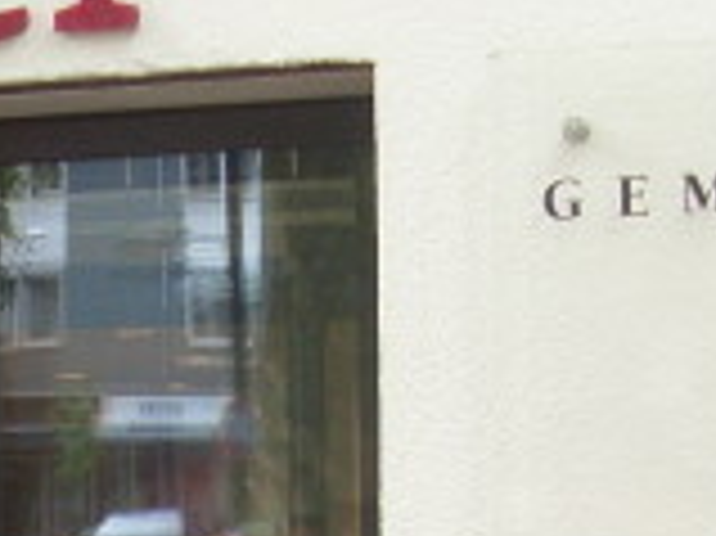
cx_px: 54
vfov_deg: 9.4
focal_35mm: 153
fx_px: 3162
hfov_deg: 12.8
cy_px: 851
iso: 80
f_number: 3
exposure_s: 1/90
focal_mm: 6.3
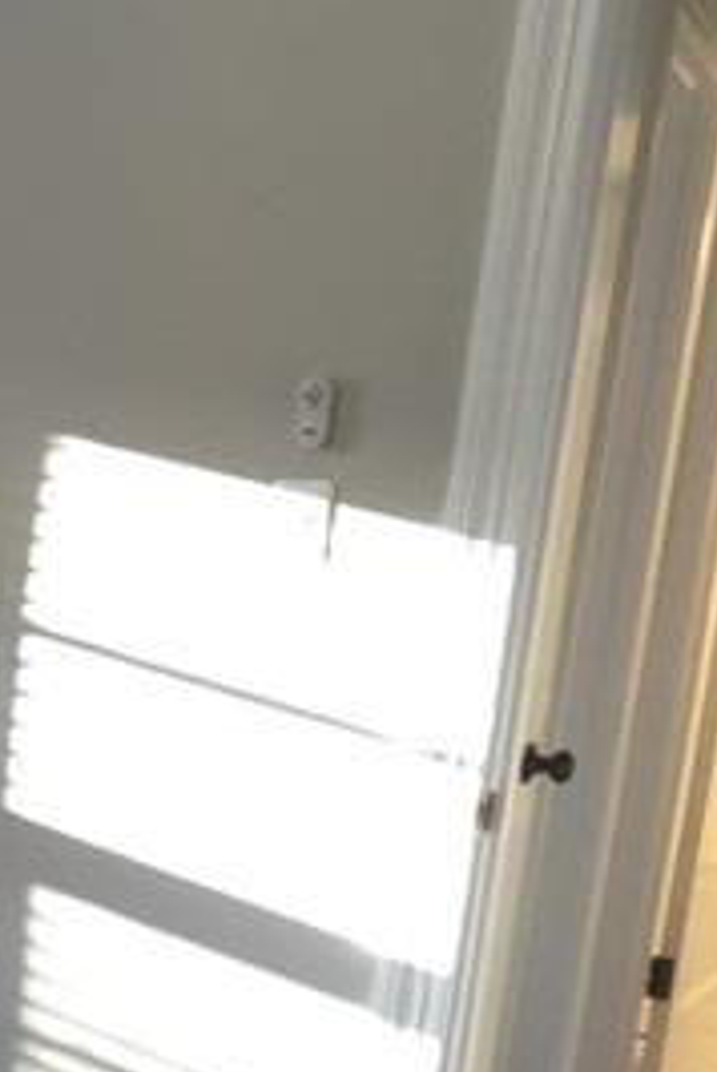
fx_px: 1937
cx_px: -971
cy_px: 830
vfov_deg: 30.3
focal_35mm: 65
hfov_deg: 14.4
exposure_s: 1/30
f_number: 2.2
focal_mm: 2.2
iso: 200
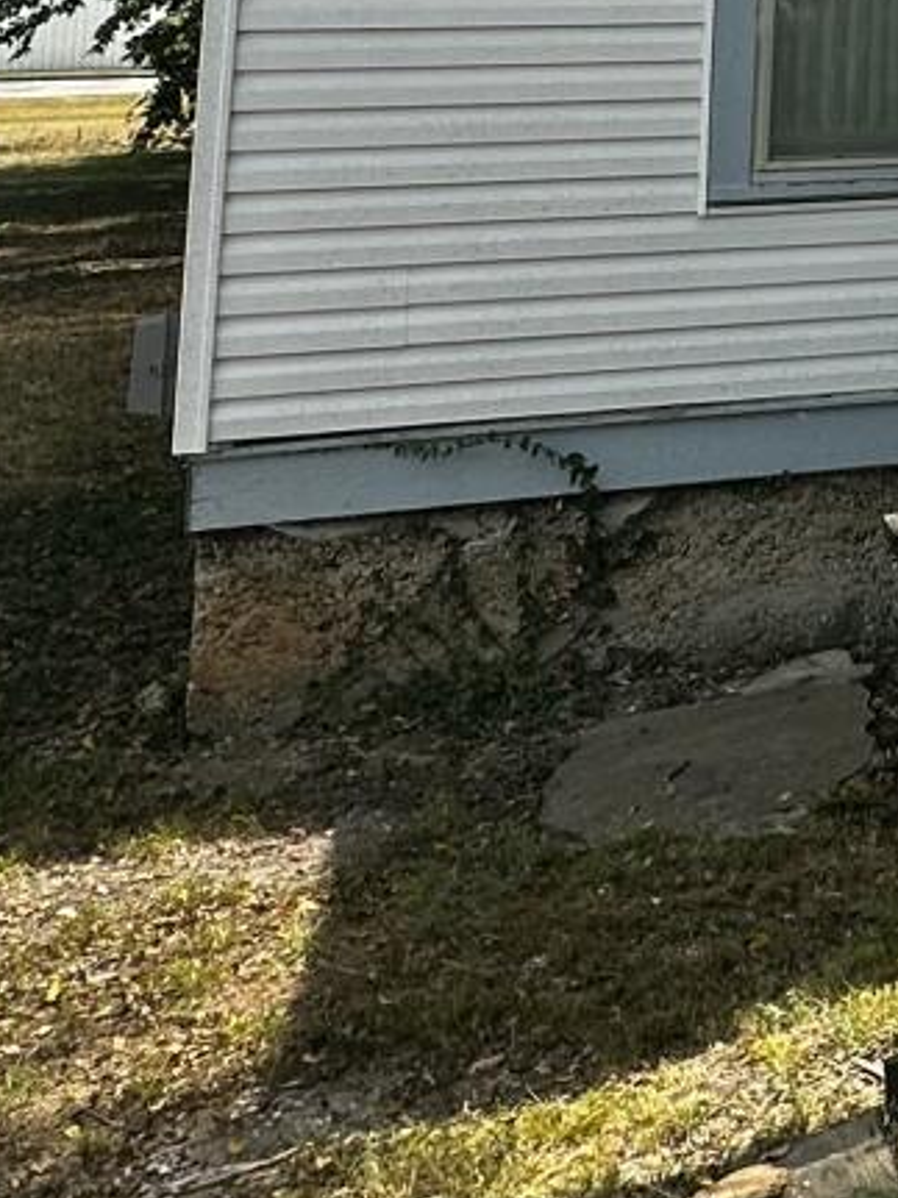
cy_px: -309
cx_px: 1560
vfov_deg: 26.0
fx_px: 2249
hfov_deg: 18.3
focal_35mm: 65
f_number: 2.2
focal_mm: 2.22
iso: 40
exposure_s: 1/433
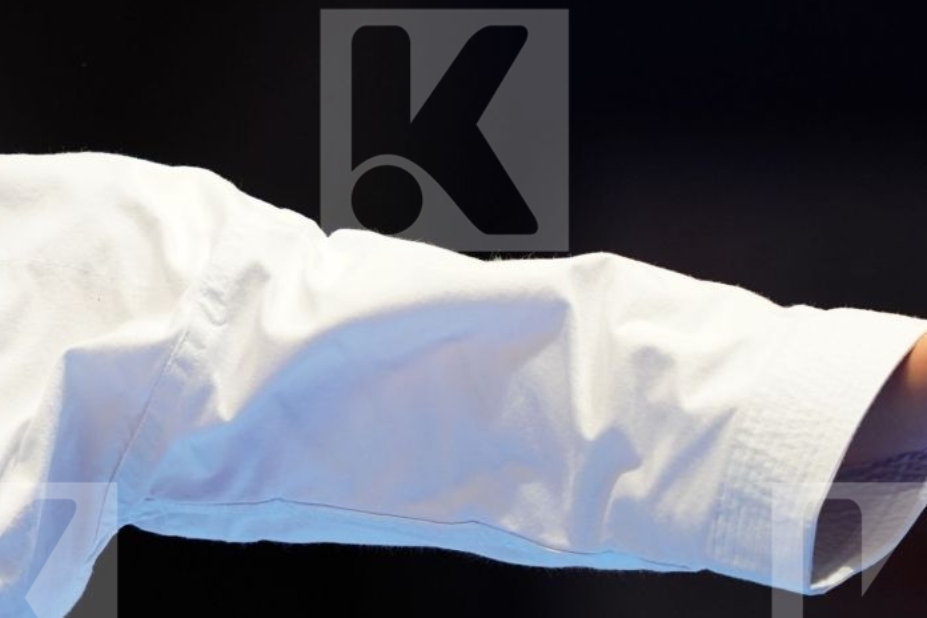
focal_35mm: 1035
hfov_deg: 2.0
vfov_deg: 1.3
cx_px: -7
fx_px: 26649
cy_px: 131
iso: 1250
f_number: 2.8
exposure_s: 1/500
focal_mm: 400
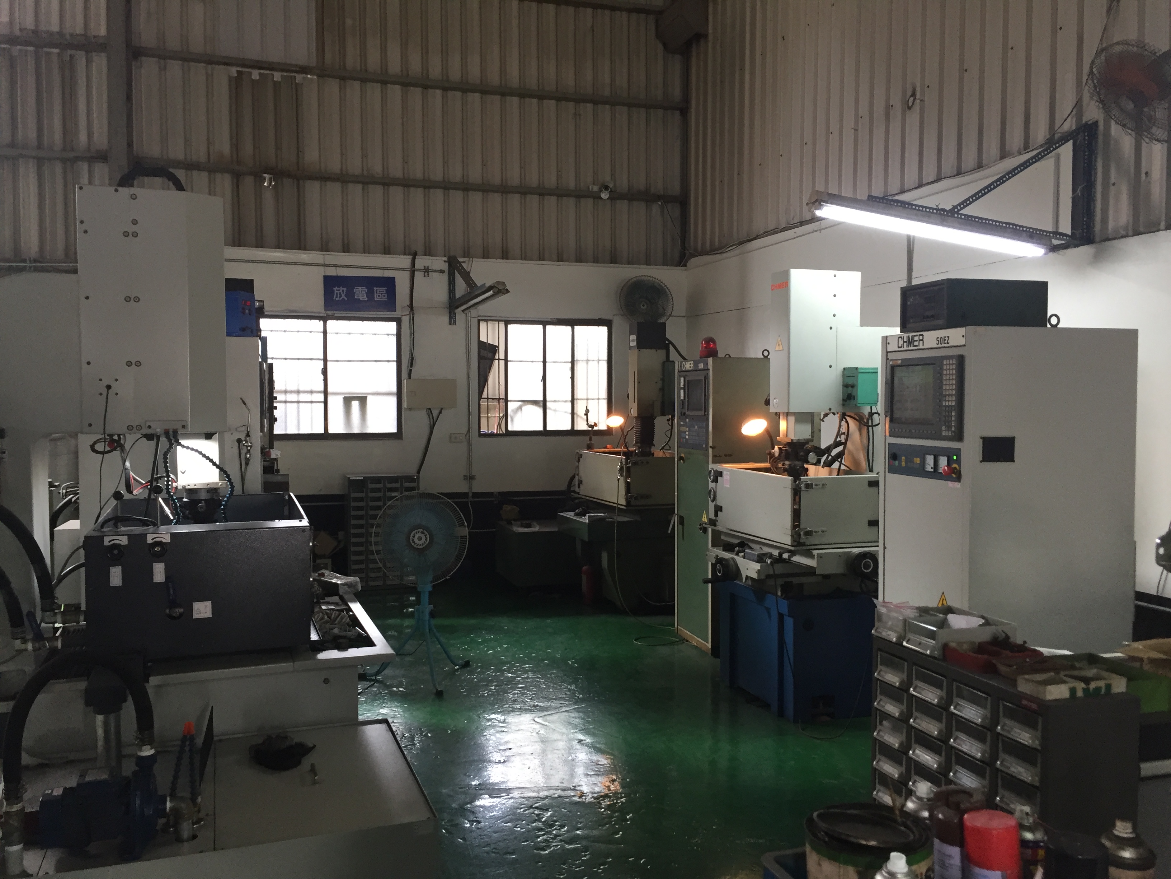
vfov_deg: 48.2
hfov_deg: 61.7
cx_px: 586
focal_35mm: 29
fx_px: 981
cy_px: 440
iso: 50
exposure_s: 1/30
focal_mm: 4.15
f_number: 2.2
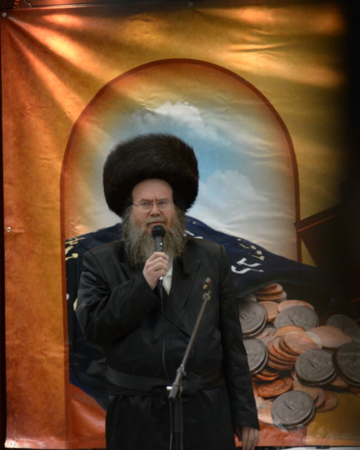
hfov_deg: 5.4
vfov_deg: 6.8
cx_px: 175
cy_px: 228
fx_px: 3795
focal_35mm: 285
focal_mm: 190
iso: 2000
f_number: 5.6
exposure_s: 1/50
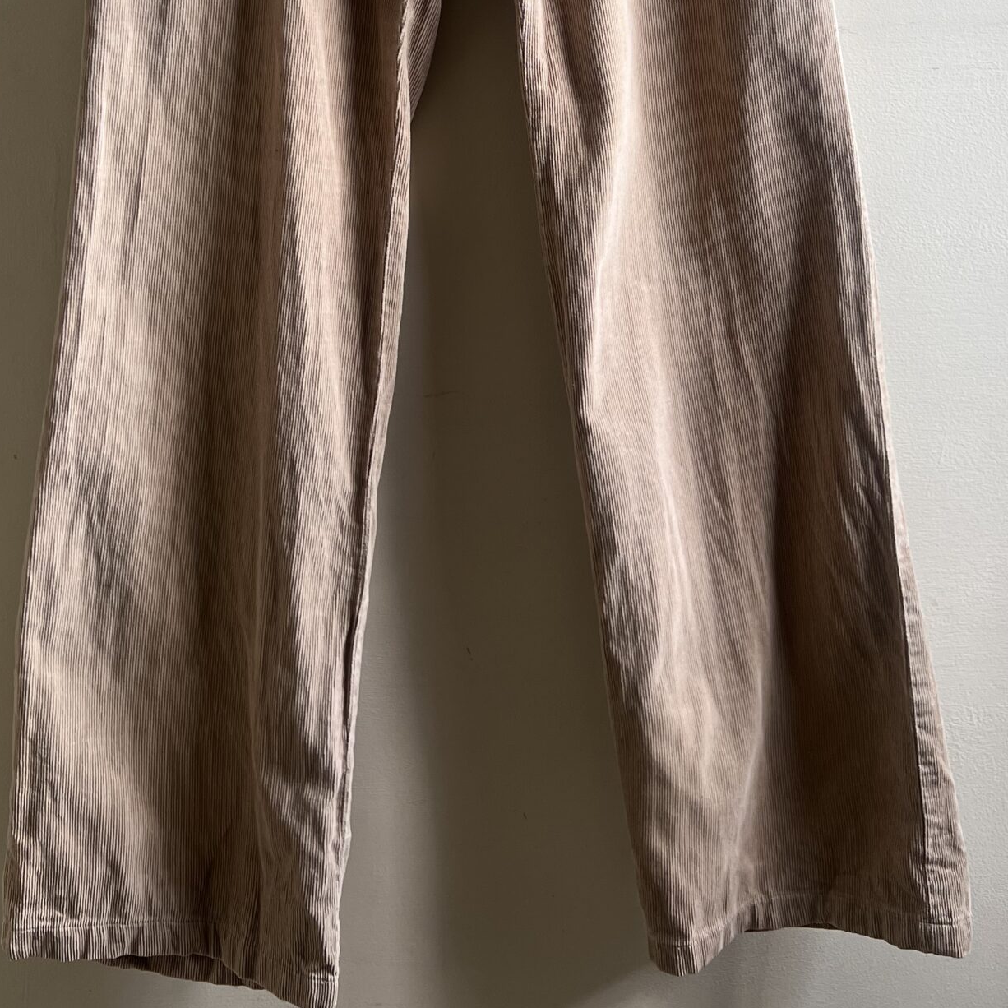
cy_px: 10
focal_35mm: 48
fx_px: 1581
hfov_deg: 35.4
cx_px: 502
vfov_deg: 32.6
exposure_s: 1/306
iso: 50
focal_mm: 5.7
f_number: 1.5
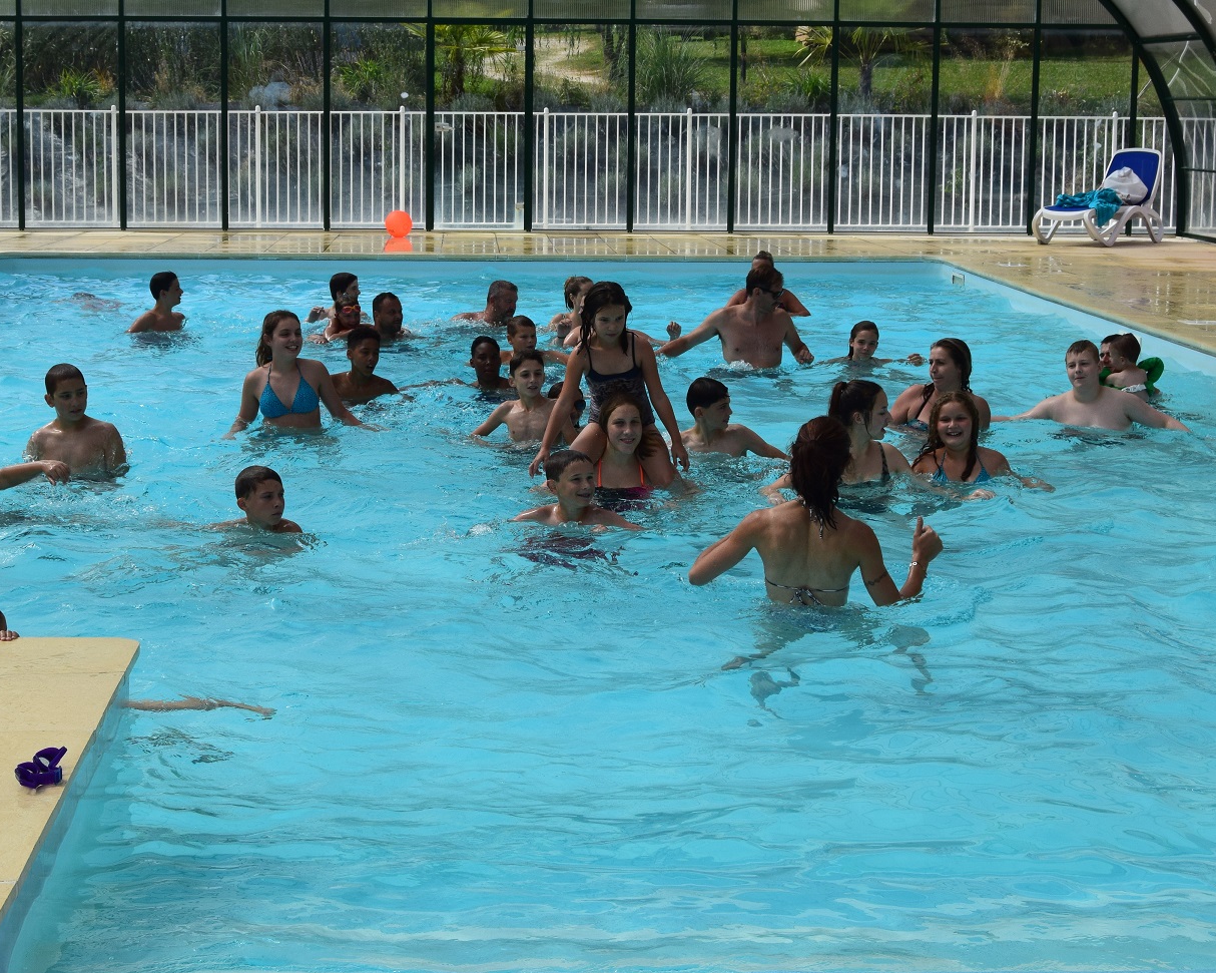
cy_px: 409
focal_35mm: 65
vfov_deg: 23.6
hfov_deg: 29.2
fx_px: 2328
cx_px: 493
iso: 320
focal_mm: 31
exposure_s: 1/500
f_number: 11
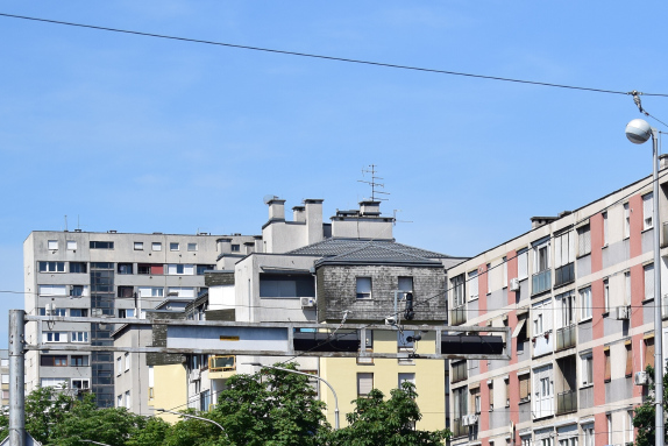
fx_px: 3025
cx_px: 687
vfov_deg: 8.4
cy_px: 430
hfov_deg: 12.4
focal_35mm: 163
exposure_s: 1/1000
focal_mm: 48
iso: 200
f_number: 6.3
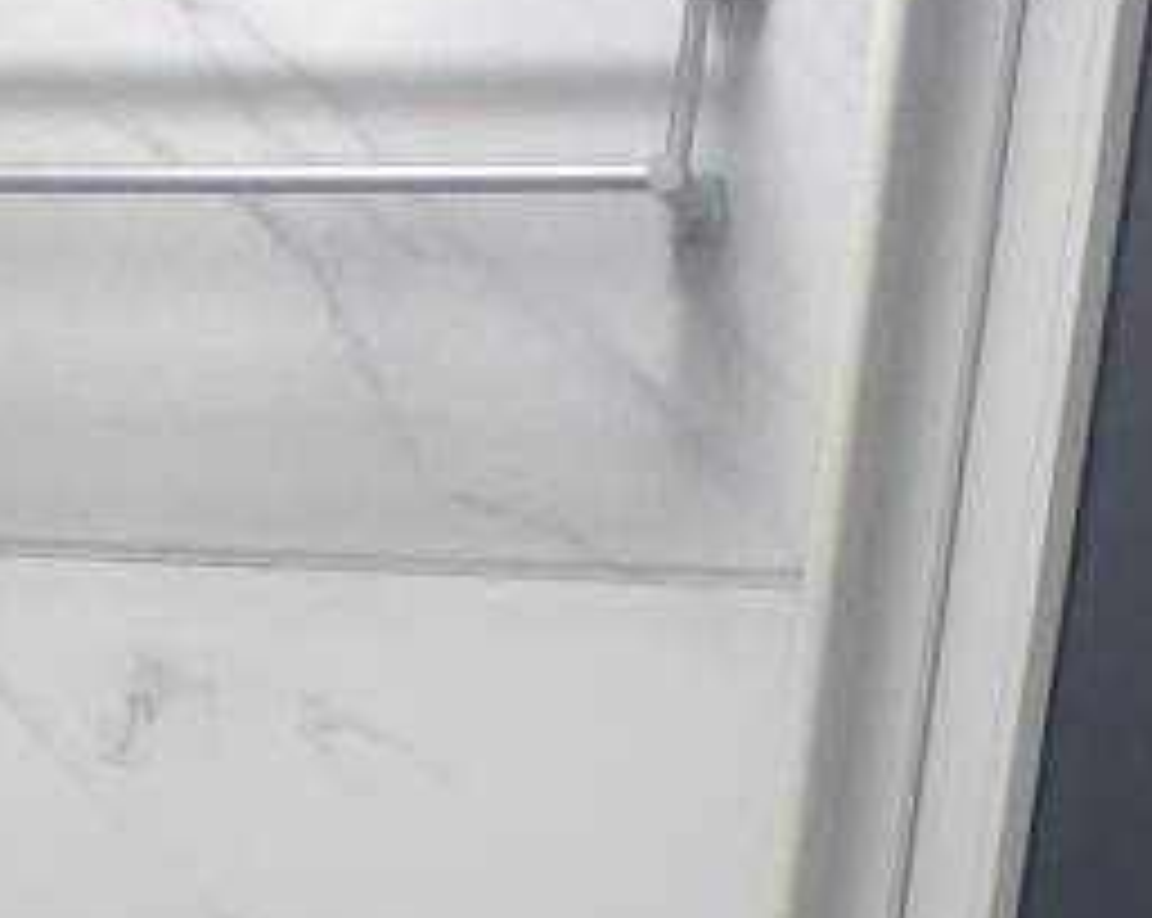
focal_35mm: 110
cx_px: 54
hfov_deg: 17.2
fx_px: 3745
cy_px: 2333
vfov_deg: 11.2
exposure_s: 1/100
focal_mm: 5.52
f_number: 1.9
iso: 800
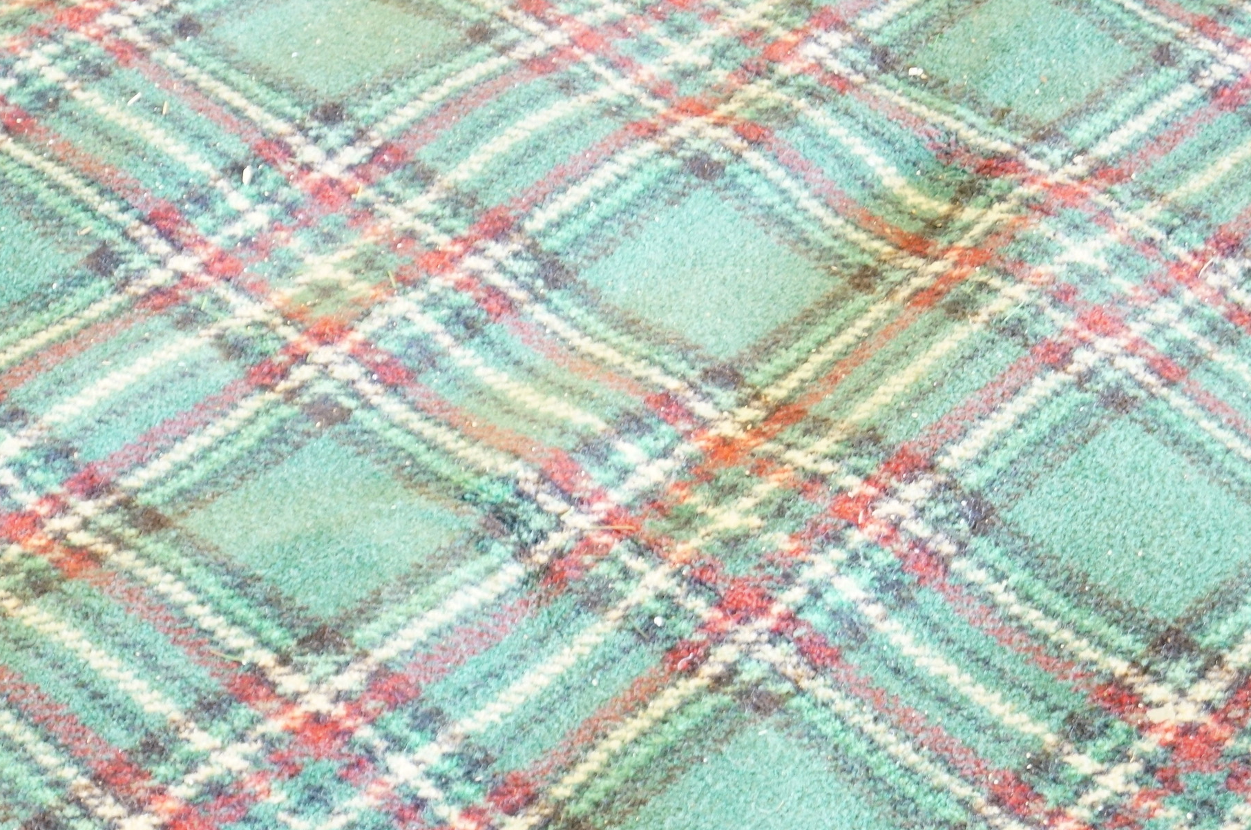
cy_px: 448
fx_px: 3317
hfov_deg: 21.4
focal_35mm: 96
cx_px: 633
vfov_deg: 14.3
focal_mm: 55
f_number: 5.6
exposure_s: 1/30
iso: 3200
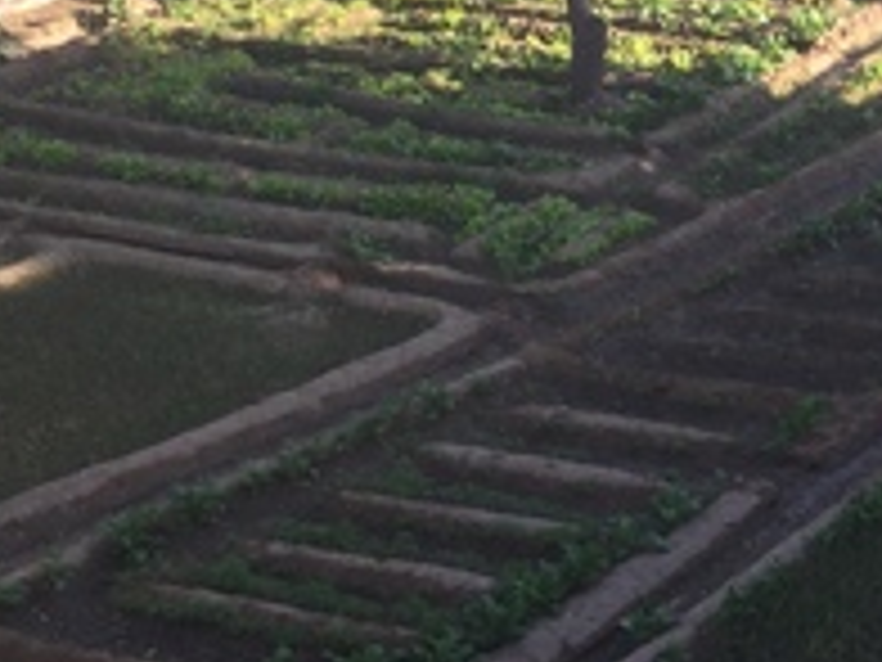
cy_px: 257
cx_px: 868
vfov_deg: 15.5
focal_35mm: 95
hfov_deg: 20.1
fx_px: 2421
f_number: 2.4
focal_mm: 3.3
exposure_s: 1/262
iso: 25
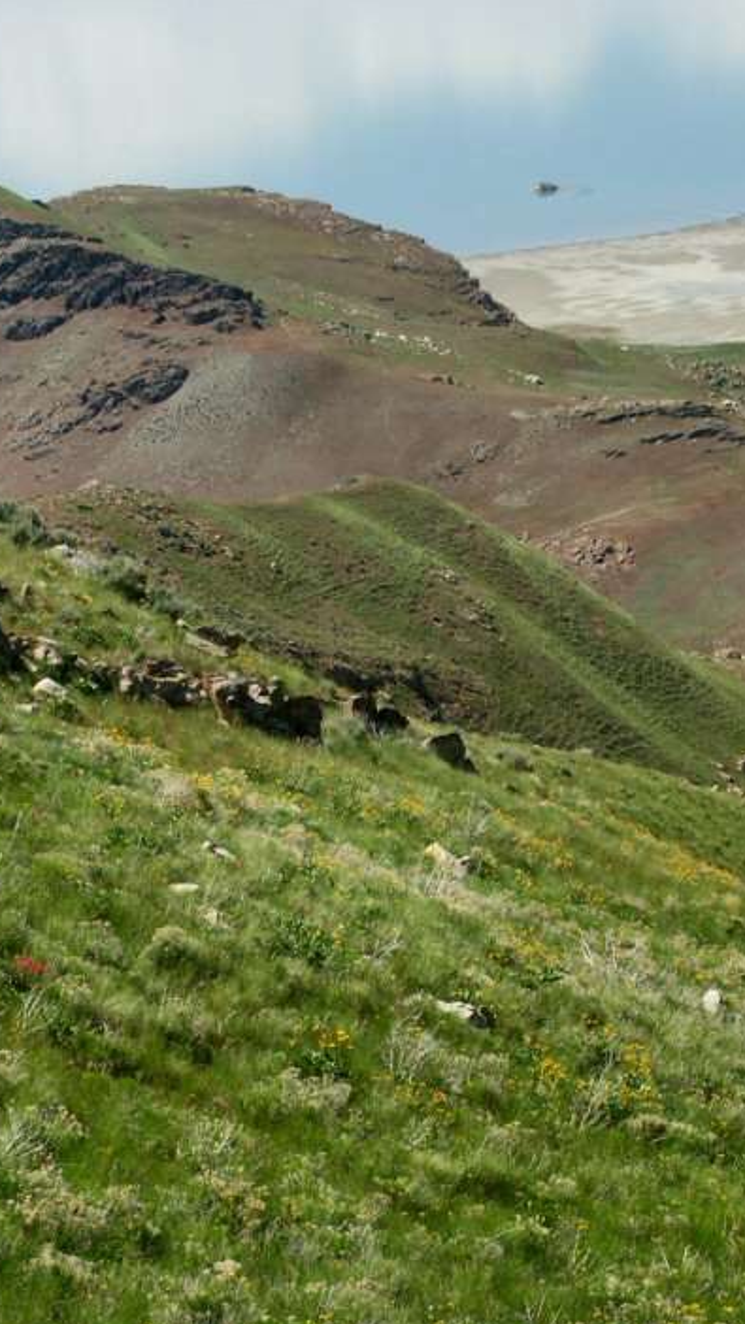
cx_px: 588
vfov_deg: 17.7
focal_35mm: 121
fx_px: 4248
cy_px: 905
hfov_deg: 10.0
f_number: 6.3
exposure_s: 1/400
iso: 64
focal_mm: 19.86
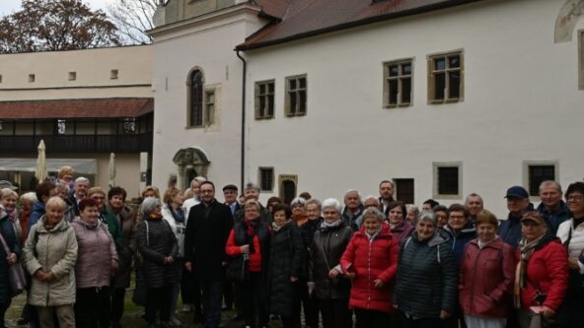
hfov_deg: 49.0
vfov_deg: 29.0
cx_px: 223
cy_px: 160
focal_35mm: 41
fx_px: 635
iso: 140
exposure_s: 1/250
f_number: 5.6
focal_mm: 24
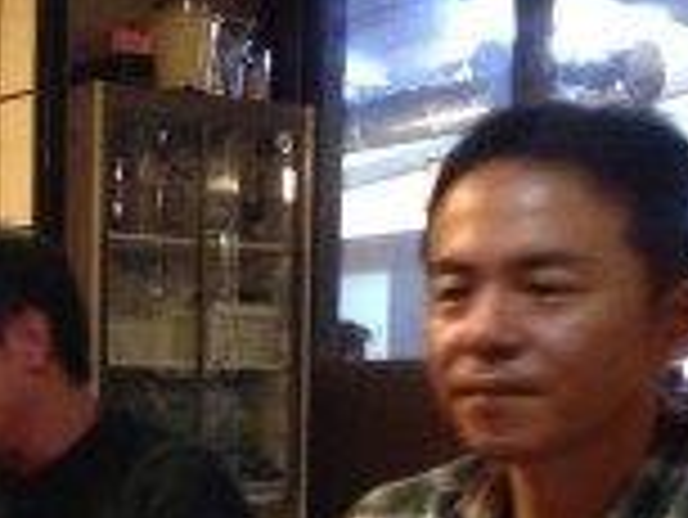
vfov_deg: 16.9
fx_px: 1711
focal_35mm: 86
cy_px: 491
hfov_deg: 21.1
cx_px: -153
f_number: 2.4
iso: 400
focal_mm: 4.12
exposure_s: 1/15
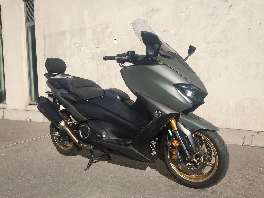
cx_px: 132
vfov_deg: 48.2
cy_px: 99
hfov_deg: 61.7
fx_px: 221
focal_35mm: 29
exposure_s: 1/2326
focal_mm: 4.15
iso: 32
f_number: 2.2
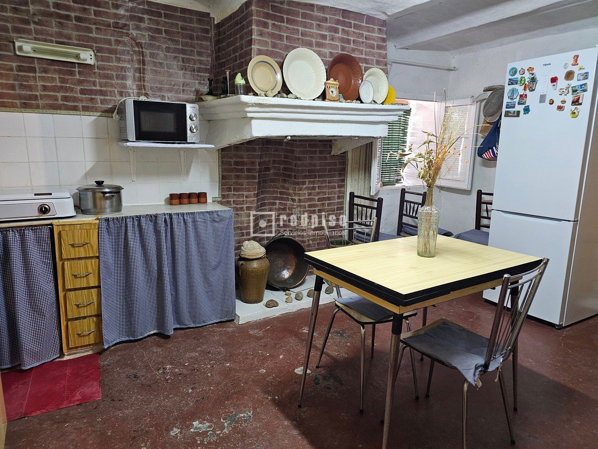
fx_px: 397
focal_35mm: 23
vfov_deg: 58.9
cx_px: 299
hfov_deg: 73.9
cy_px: 224
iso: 640
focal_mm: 6.3
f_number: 1.7
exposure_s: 1/33.3
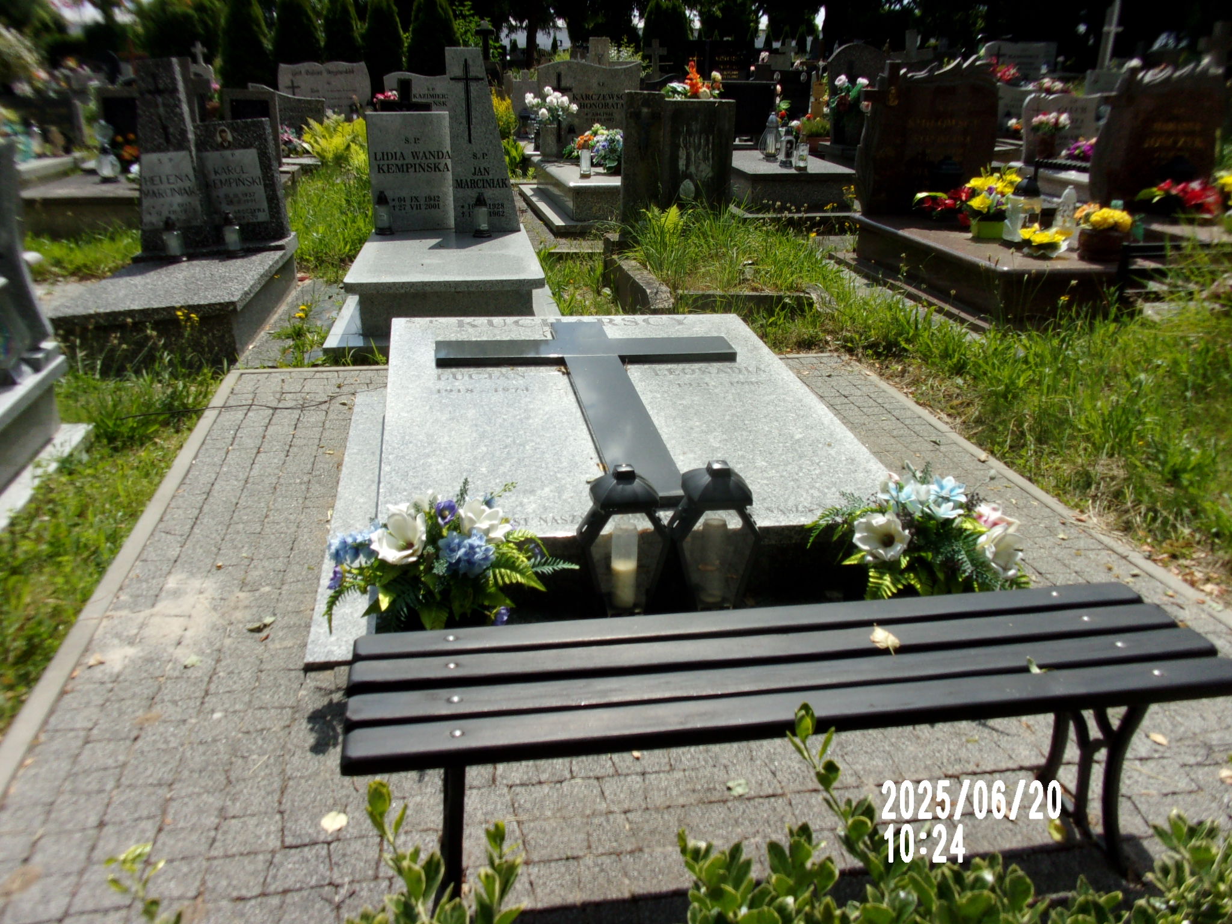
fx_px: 997
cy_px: 462
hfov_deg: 63.4
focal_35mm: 28
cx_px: 616
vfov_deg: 49.7
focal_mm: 5.1
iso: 80
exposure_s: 1/105
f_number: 10.8
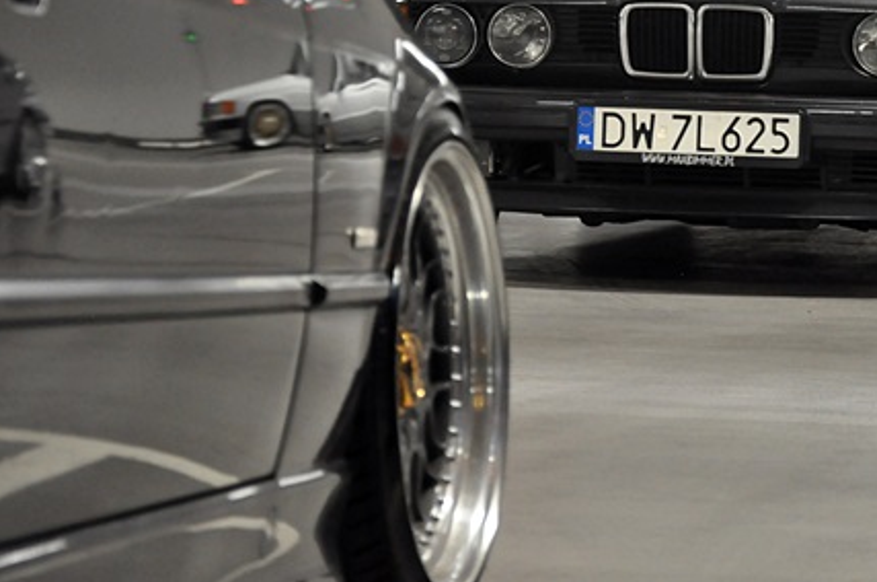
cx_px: 655
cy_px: 48
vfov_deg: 6.1
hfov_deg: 9.2
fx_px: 5471
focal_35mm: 225
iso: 1600
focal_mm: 80
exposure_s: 1/20
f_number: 5.3
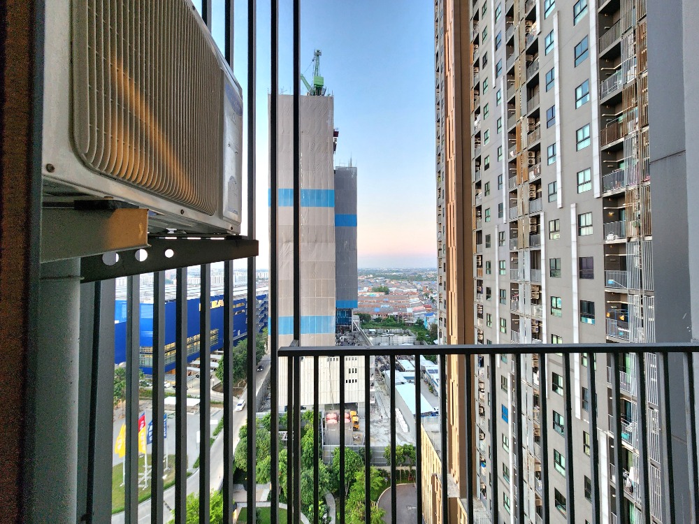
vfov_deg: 89.9
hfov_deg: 106.2
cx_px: 350
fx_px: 263
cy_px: 262
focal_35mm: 13
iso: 125
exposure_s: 1/50
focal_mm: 2.2
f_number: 2.2
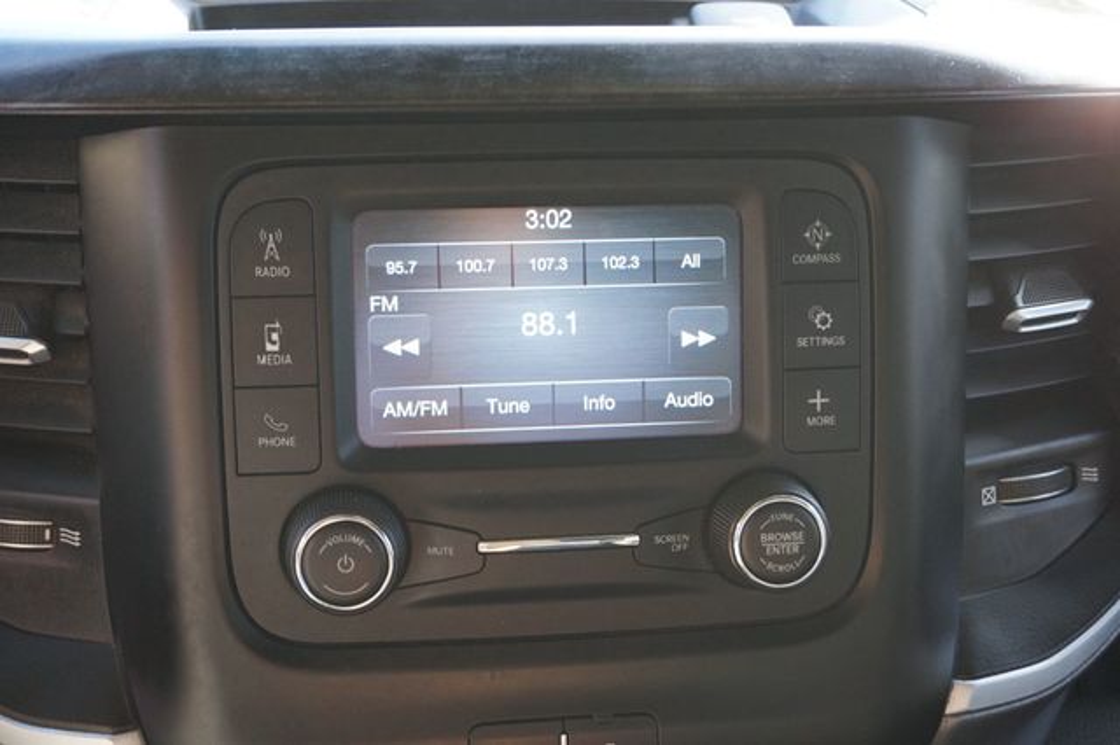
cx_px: 560
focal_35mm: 45
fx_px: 1399
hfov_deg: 43.6
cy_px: 372
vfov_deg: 29.8
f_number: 5
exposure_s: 1/60
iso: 500
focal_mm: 30
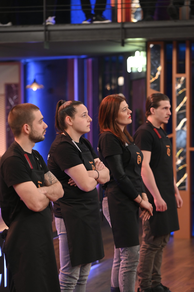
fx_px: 1093
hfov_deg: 10.1
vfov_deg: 15.2
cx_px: 97
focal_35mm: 135
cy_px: 146
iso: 2500
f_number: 3.5
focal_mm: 135
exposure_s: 1/160
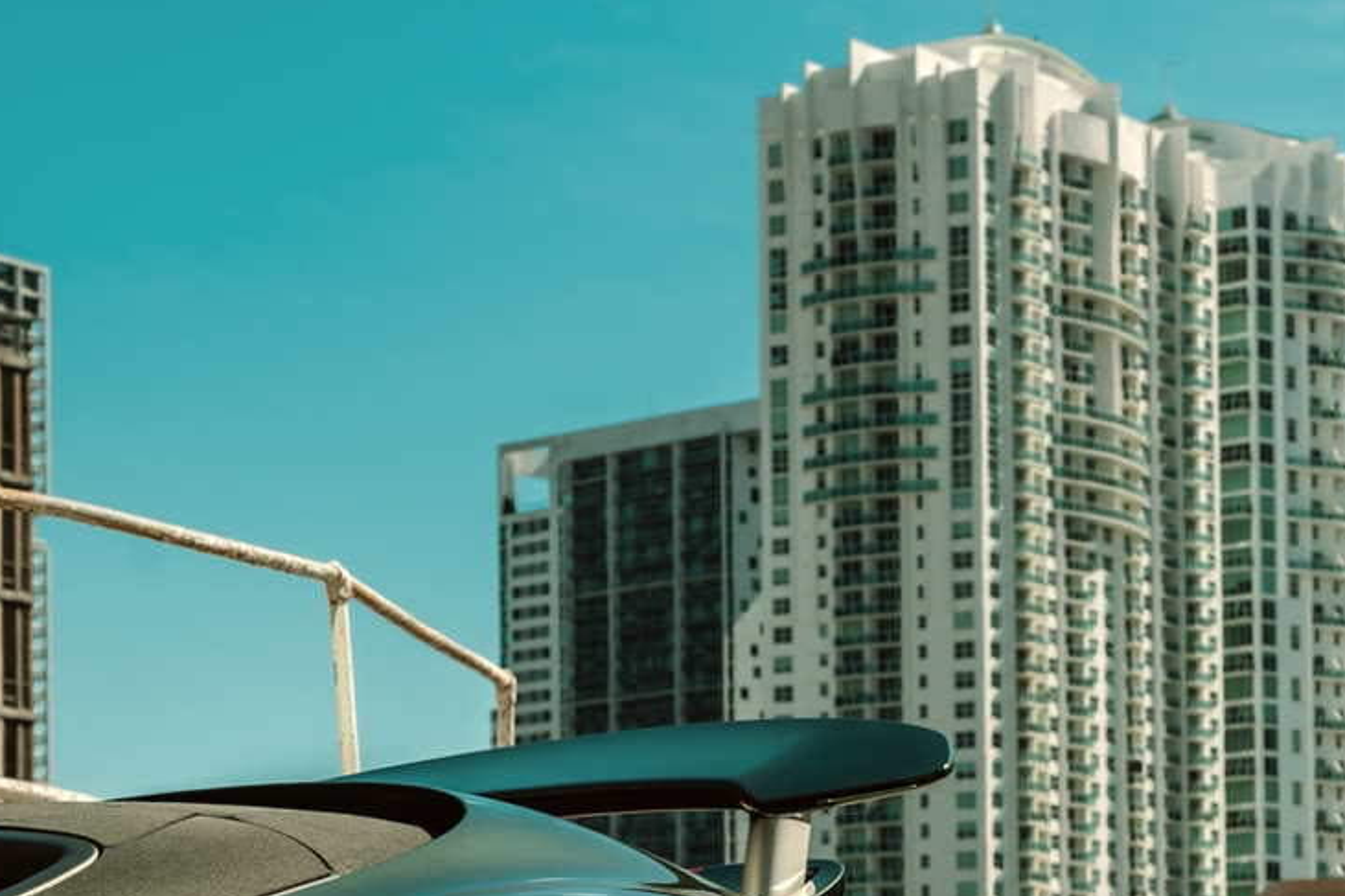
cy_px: 1069
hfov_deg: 15.3
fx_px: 5005
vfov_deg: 10.1
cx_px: 887
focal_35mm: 134
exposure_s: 1/250
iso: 100
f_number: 9
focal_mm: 51
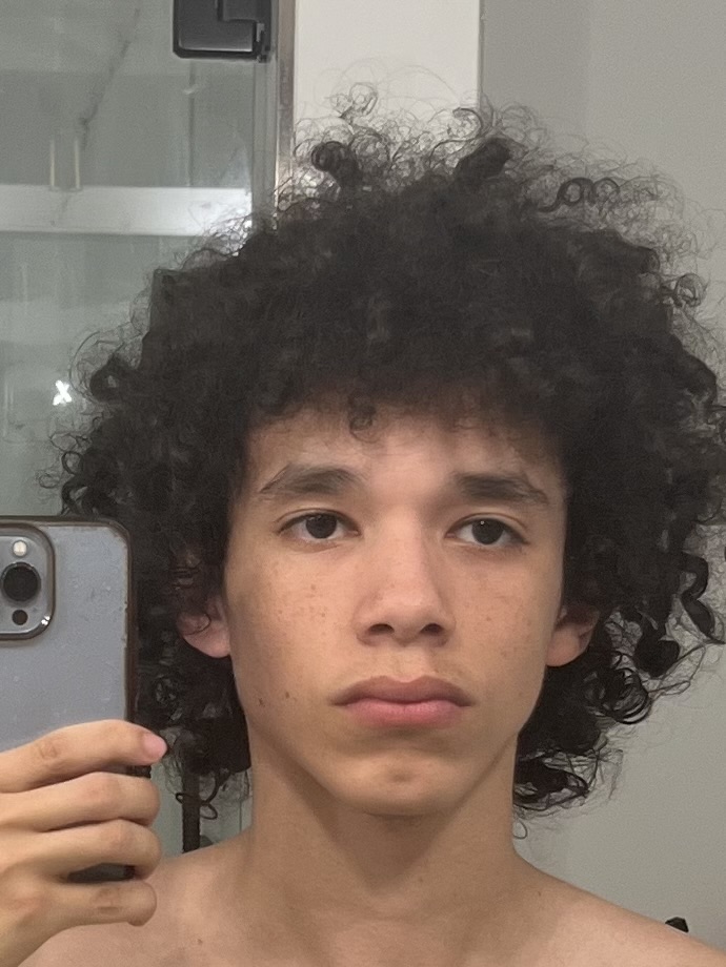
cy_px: 484
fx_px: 727
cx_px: 363
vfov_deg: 67.3
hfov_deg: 53.1
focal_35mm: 26
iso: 80
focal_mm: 5.7
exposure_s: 1/60
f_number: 1.5
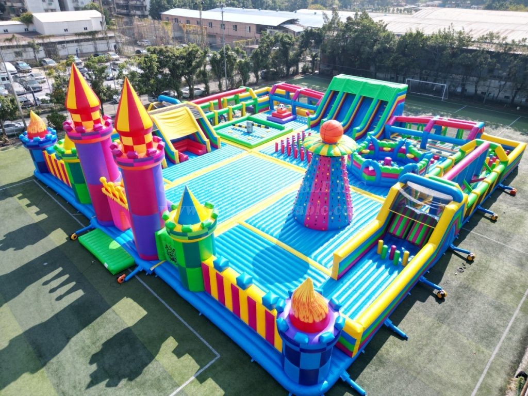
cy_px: 198
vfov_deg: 56.8
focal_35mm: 24
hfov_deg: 71.6
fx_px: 366
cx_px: 264
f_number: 1.7
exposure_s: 1/2000
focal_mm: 6.72
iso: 140
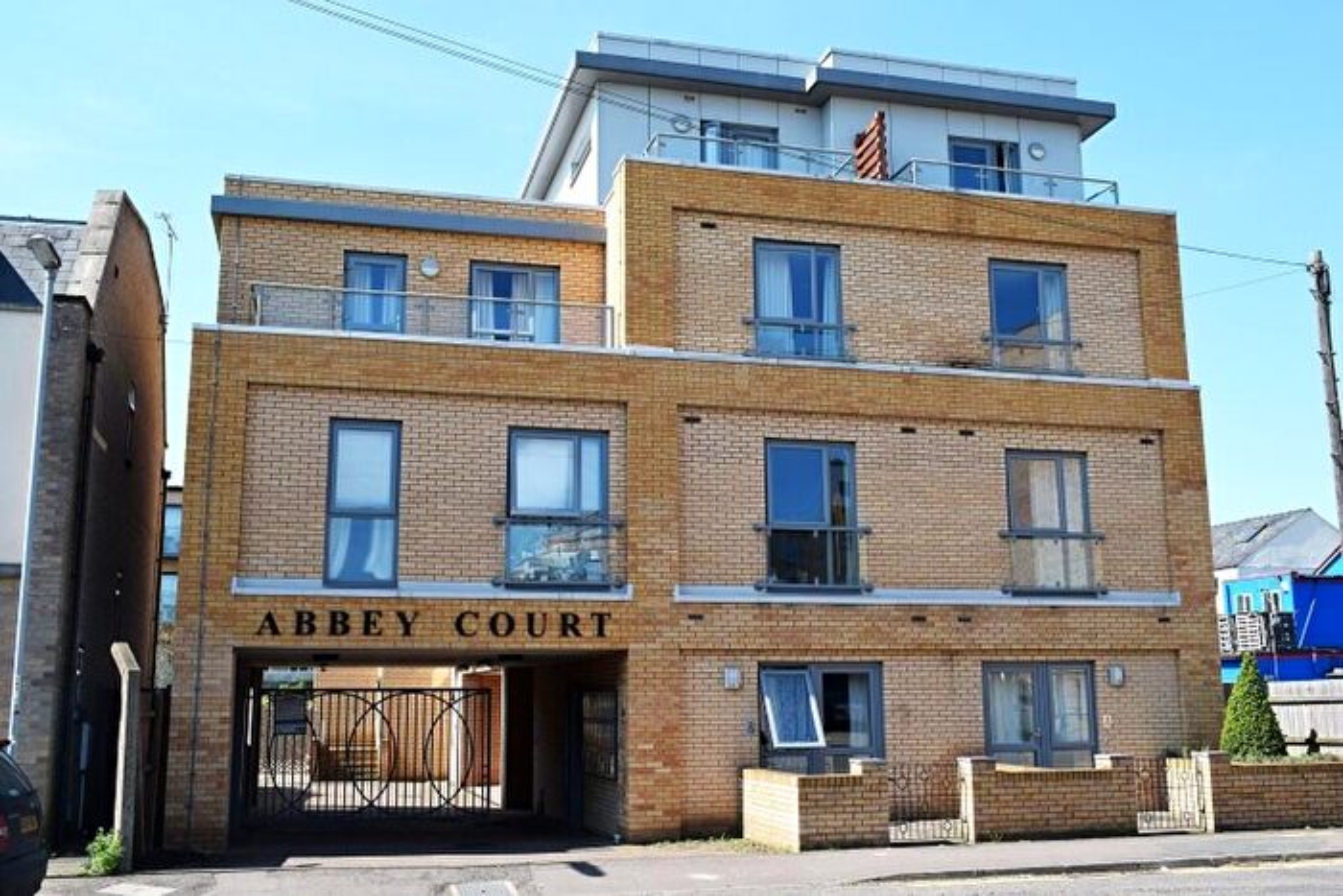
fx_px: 1287
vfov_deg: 38.4
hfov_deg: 55.1
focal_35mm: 34
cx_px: 672
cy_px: 448
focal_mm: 23
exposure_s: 1/320
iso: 200
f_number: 9
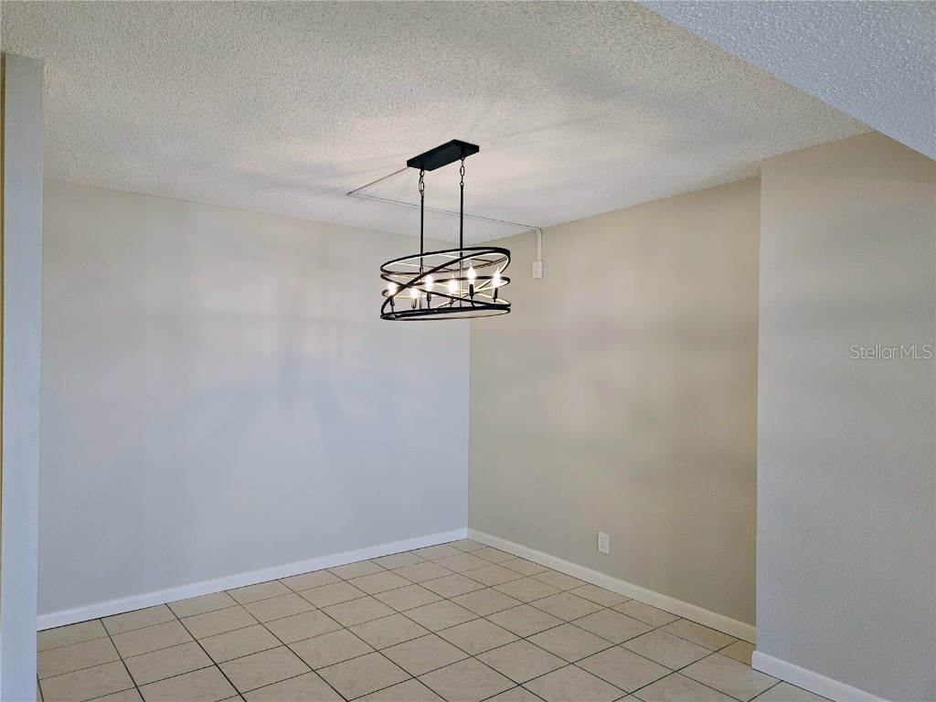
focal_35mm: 23
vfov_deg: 58.9
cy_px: 351
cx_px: 468
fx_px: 622
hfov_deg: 73.9
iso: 50
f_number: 1.8
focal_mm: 5.4
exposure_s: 1/60
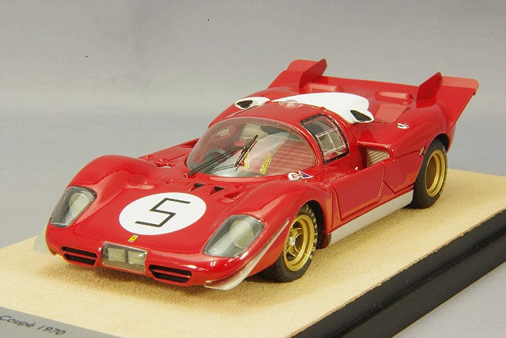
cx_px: 253
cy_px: 169
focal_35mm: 112
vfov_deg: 12.2
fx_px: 1574
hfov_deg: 18.3
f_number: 32
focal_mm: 75
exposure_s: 1
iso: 400
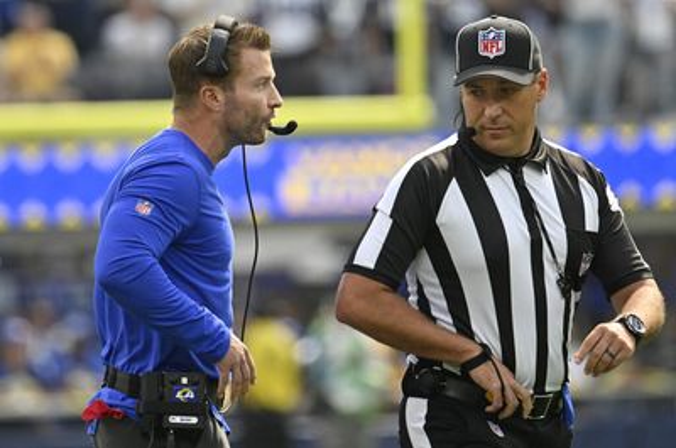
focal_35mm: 600
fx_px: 11244
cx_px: 338
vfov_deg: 2.3
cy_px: 224
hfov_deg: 3.4
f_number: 4.5
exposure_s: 1/1250
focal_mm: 400
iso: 800
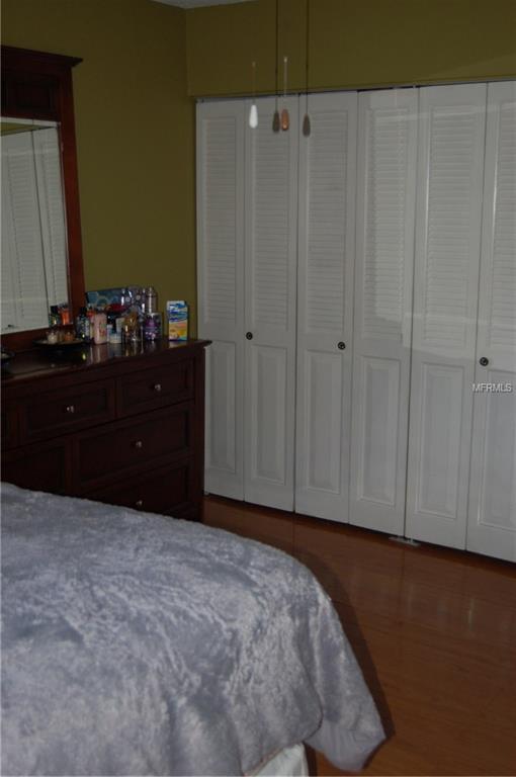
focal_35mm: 42
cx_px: 258
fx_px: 905
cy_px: 388
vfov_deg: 46.5
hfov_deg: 31.8
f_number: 4.2
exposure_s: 1/60
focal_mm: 28
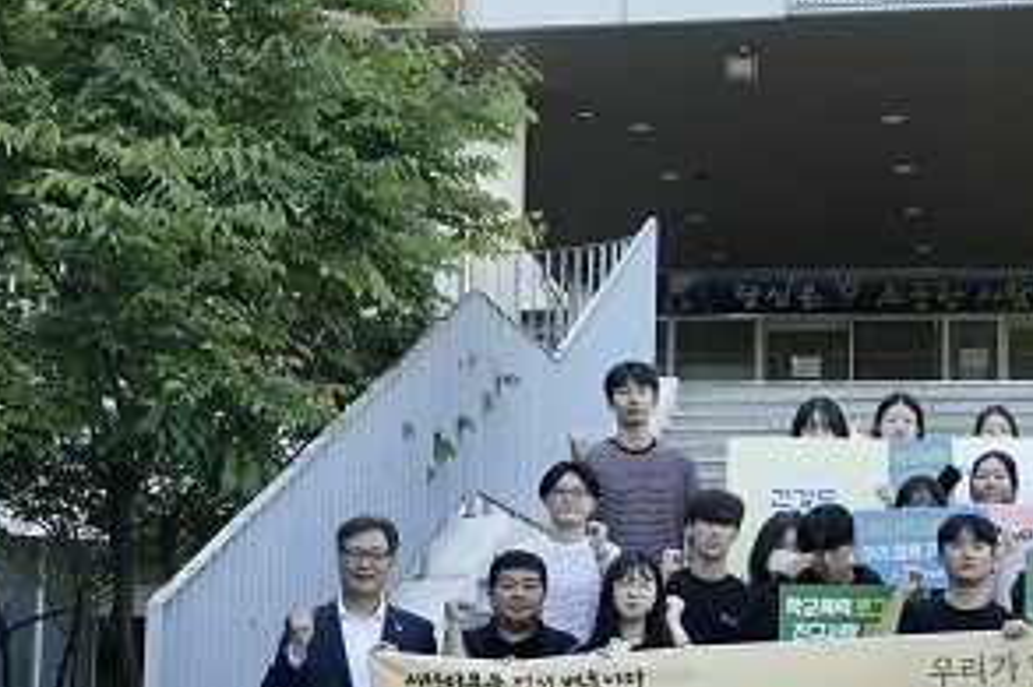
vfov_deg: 15.9
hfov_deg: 22.8
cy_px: 377
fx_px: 2466
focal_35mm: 86
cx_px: 1008
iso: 400
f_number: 5.6
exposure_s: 1/200
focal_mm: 28
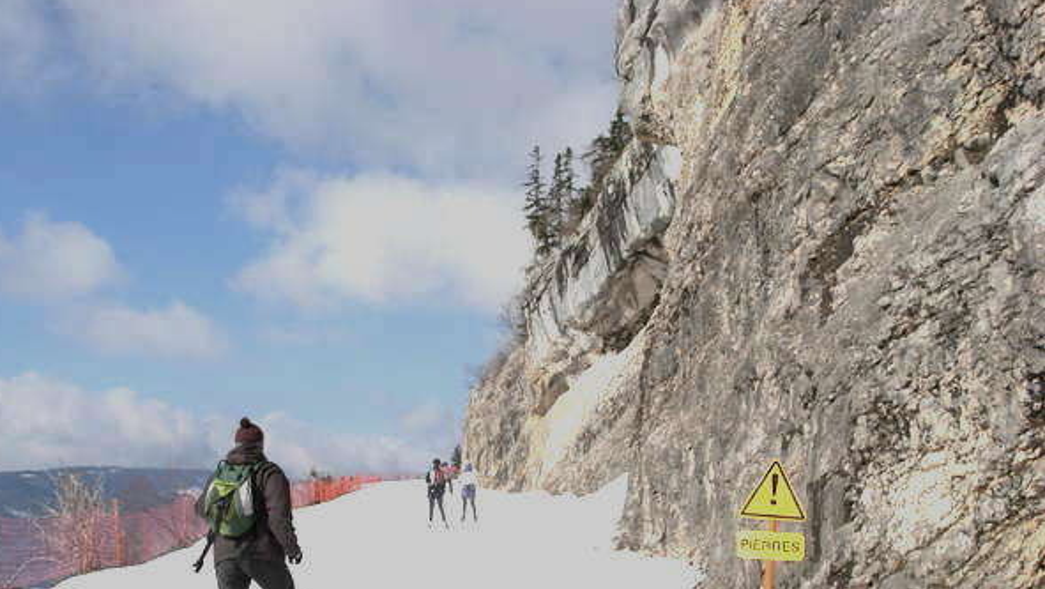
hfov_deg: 48.3
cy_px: 379
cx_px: 518
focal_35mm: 42
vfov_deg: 28.2
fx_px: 1164
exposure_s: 1/966
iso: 79
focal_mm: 6.3
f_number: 4.9
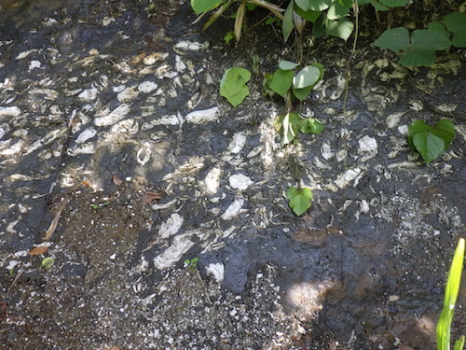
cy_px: 175
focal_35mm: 28
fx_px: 377
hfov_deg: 63.4
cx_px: 233
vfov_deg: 49.7
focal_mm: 5
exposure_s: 1/160
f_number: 4.2
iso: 125
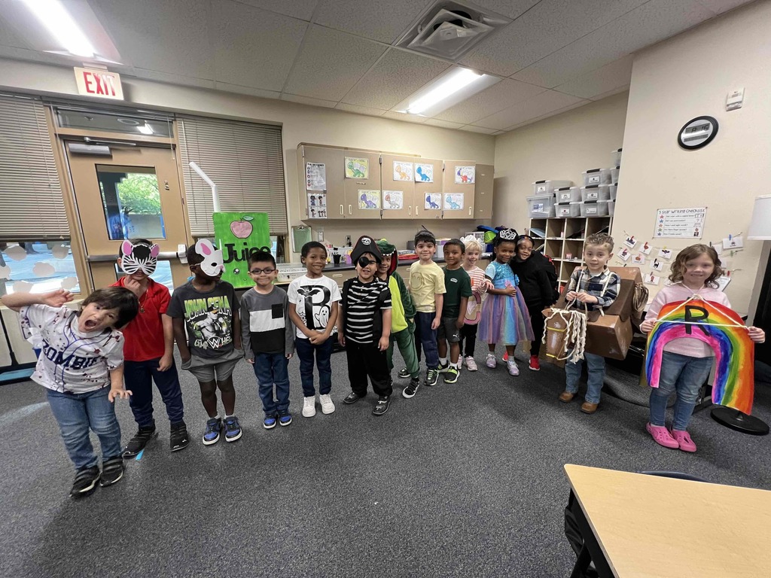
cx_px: 386
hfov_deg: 106.2
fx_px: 290
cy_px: 289
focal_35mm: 13
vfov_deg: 89.9
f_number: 1.8
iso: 400
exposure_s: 1/60
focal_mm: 1.57
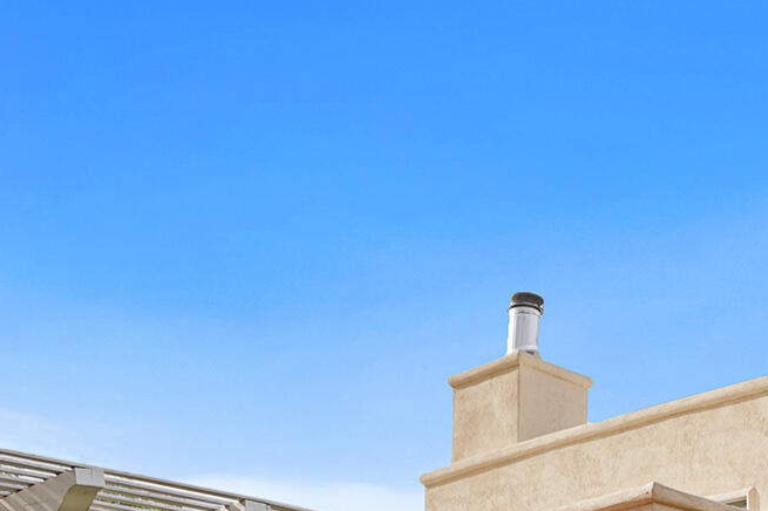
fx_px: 1407
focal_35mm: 66
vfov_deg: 16.8
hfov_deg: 30.1
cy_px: 940
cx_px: 562
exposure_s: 1/50
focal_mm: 16
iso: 125
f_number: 8
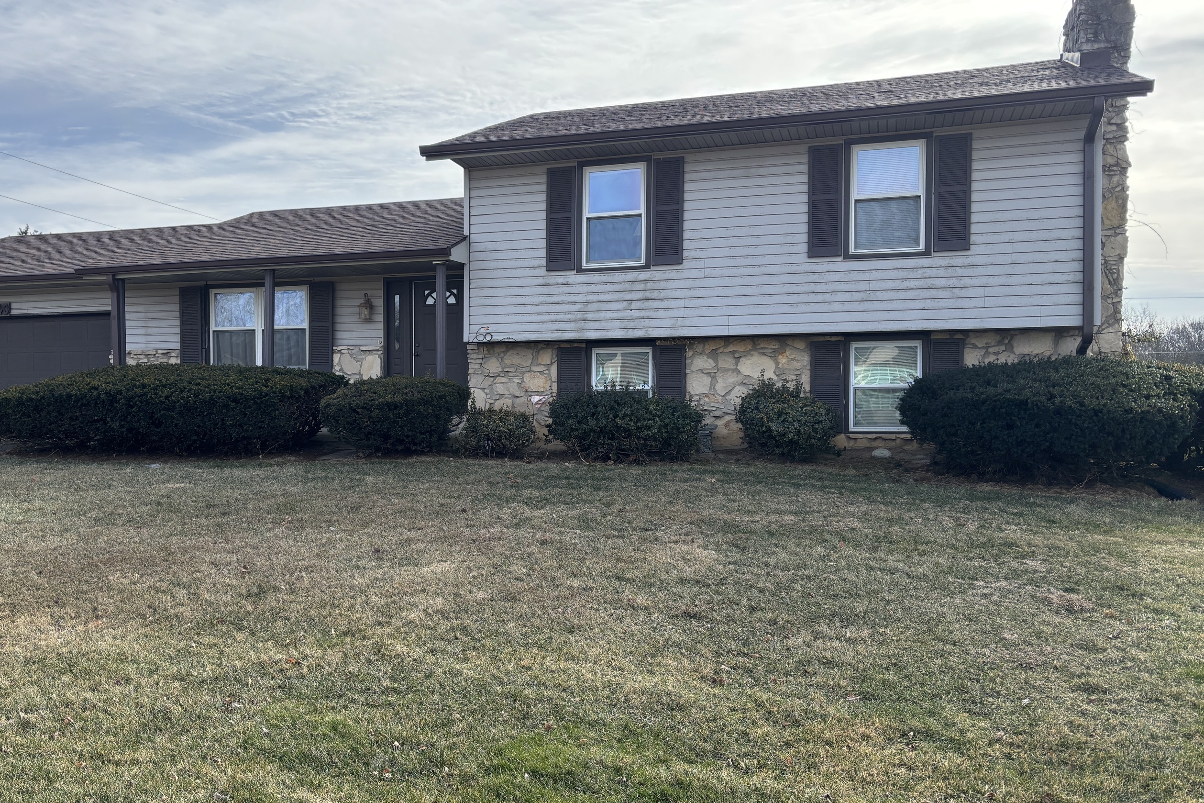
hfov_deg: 56.8
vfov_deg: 40.0
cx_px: 480
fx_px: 1104
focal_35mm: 33
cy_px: 426
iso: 50
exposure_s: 1/2242
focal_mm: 5.96
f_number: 1.6
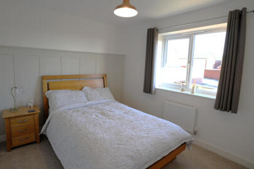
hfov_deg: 86.6
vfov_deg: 64.5
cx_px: 113
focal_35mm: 19
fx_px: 134
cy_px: 81
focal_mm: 16
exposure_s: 1/200
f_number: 5.6
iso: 1000
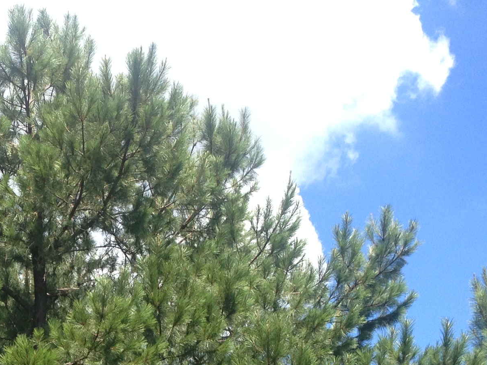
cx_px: 56
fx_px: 1336
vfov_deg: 15.0
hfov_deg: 20.3
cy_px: 435
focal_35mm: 95
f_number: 2.4
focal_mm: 4.28
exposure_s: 1/600
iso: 50
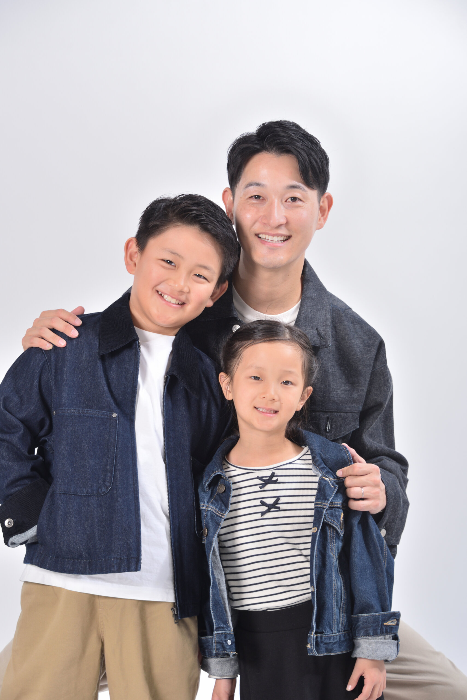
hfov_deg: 14.0
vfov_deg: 20.8
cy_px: 350
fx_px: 1905
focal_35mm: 98
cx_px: 234
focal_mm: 98
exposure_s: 1/160
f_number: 8
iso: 200
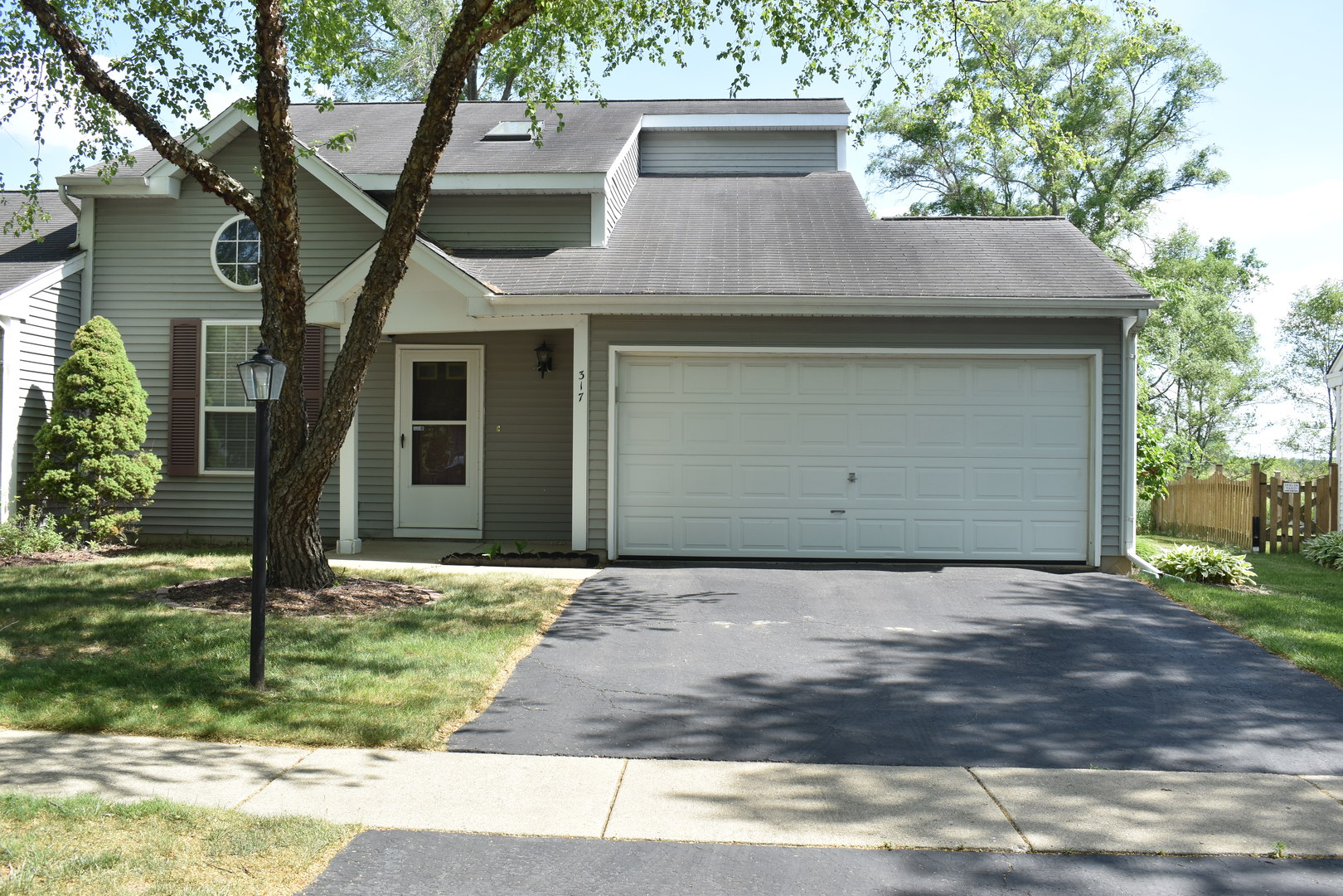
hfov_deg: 55.1
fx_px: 1287
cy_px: 448
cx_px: 672
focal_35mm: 34
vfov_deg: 38.4
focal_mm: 23
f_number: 8
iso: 200
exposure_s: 1/250
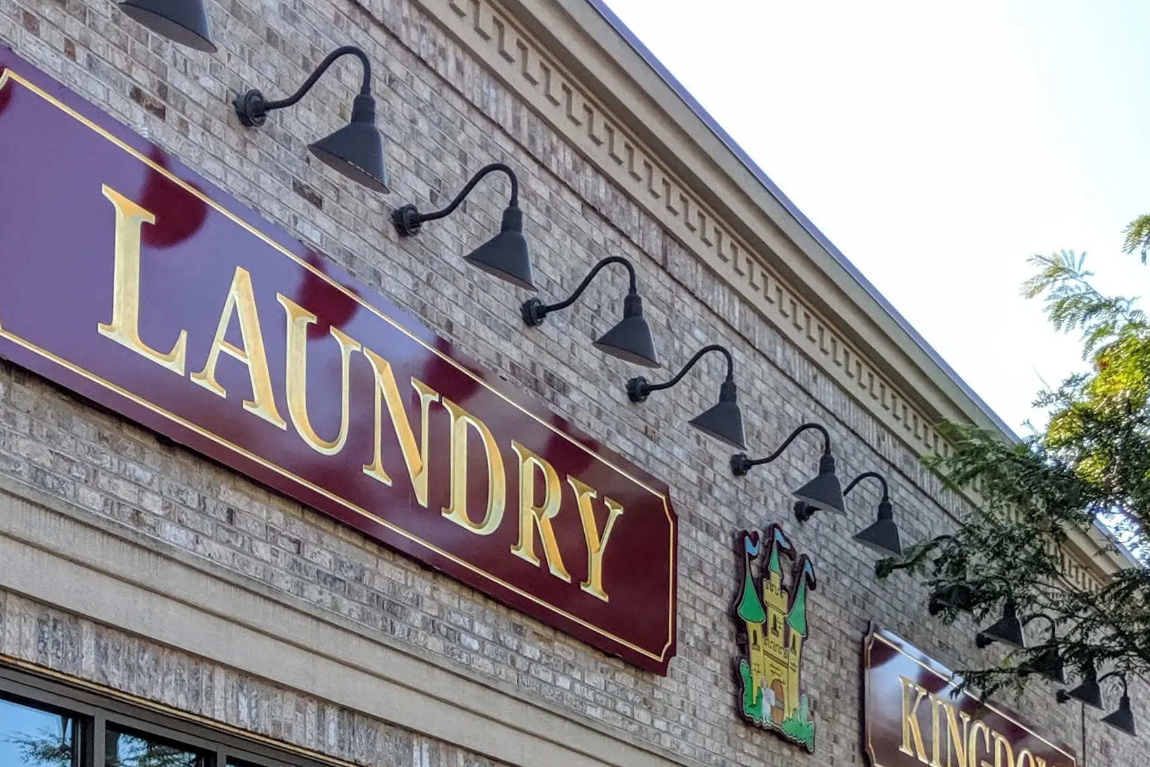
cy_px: 917
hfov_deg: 30.9
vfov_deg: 19.7
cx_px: 481
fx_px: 2076
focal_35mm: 65
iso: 54
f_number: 1.8
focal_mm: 4.44
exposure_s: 1/2924
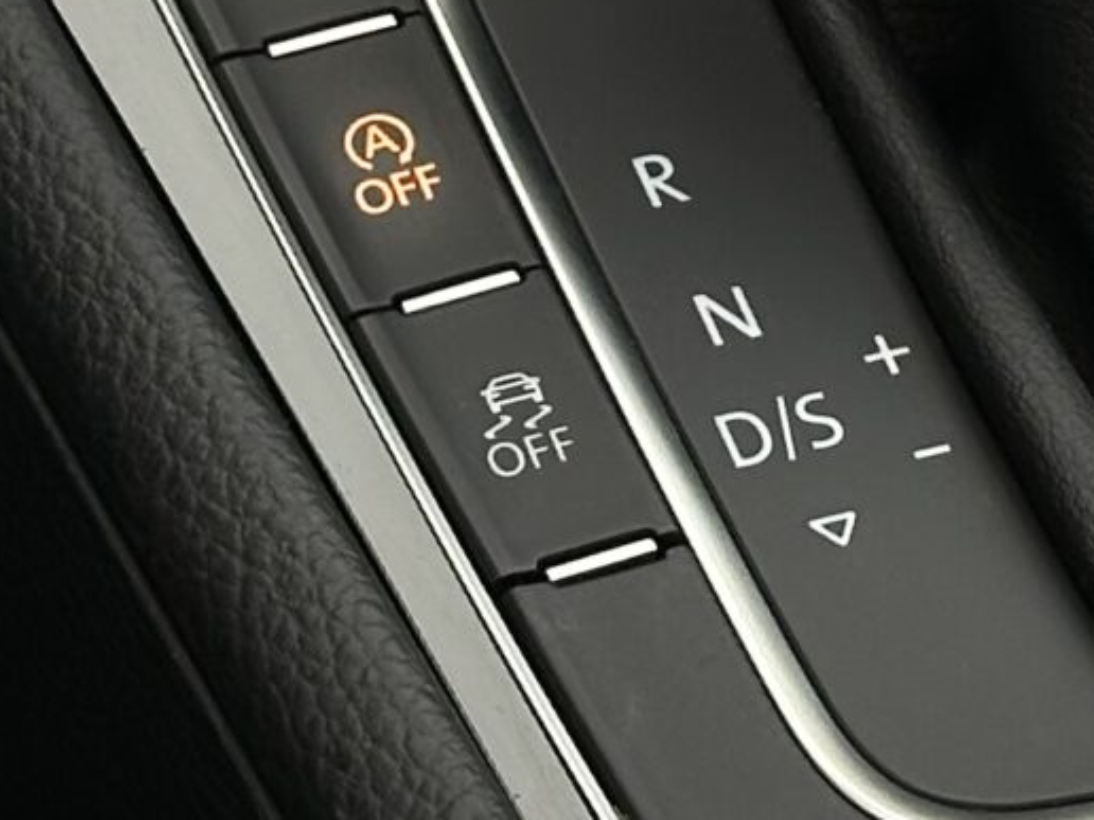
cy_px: -943
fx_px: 7522
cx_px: 1022
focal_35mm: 238
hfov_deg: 8.3
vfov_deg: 6.0
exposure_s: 1/275
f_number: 1.78
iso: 64
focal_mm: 6.86
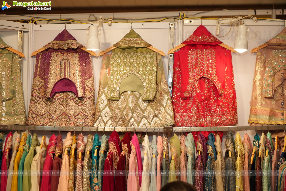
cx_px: 143
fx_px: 508
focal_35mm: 64
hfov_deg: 31.4
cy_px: 96
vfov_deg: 21.2
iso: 400
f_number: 5
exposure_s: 1/160
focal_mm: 64
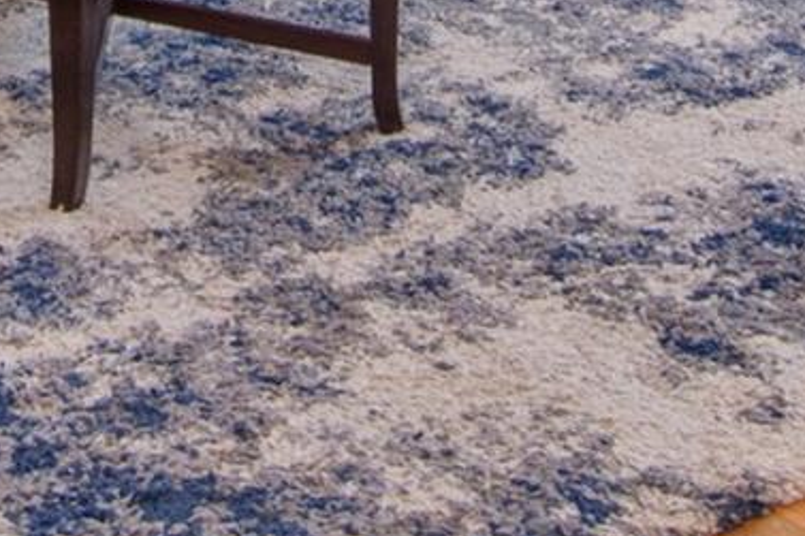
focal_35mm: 90
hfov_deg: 22.2
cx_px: 102
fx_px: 2005
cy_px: -708
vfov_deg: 12.4
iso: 640
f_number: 11
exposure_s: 1/40
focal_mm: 11
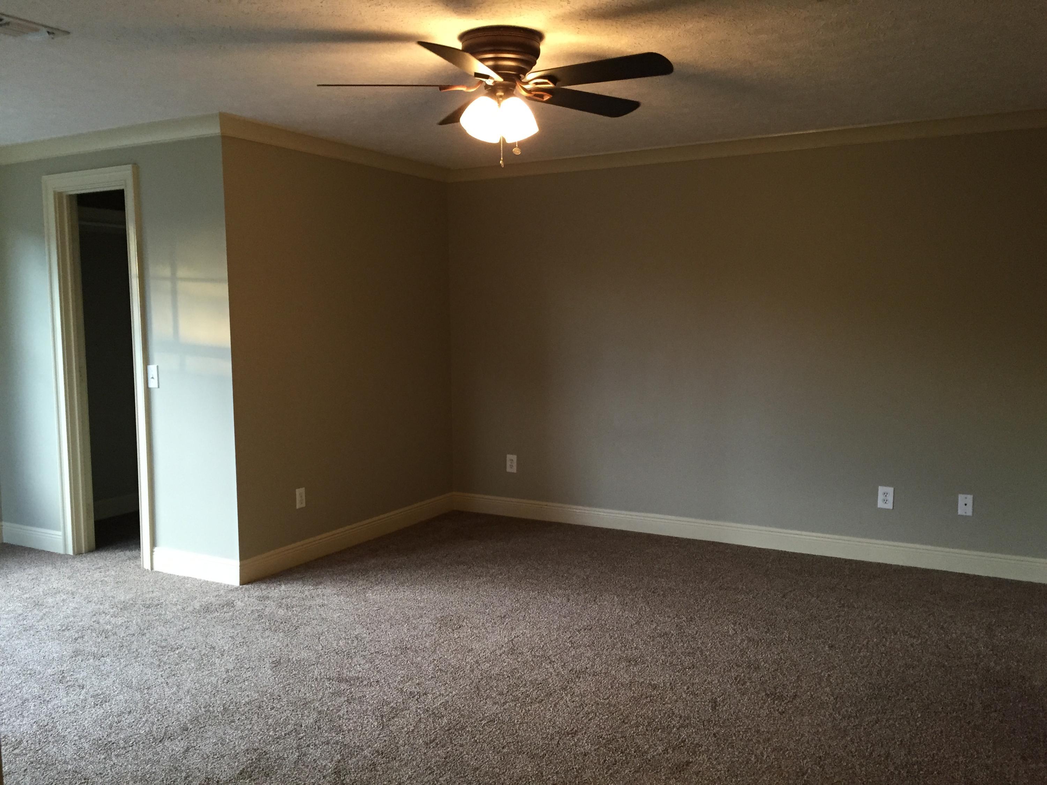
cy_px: 392
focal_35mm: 29
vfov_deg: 48.2
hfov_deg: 61.7
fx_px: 877
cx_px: 524
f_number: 2.2
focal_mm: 4.15
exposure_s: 1/30
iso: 160
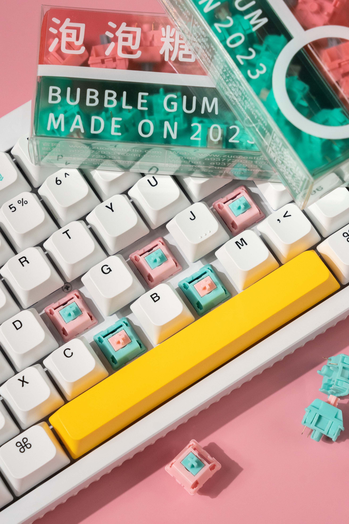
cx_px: 174
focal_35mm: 105
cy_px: 262
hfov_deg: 13.0
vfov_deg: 19.5
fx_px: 1527
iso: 800
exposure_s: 1/125
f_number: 9
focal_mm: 70
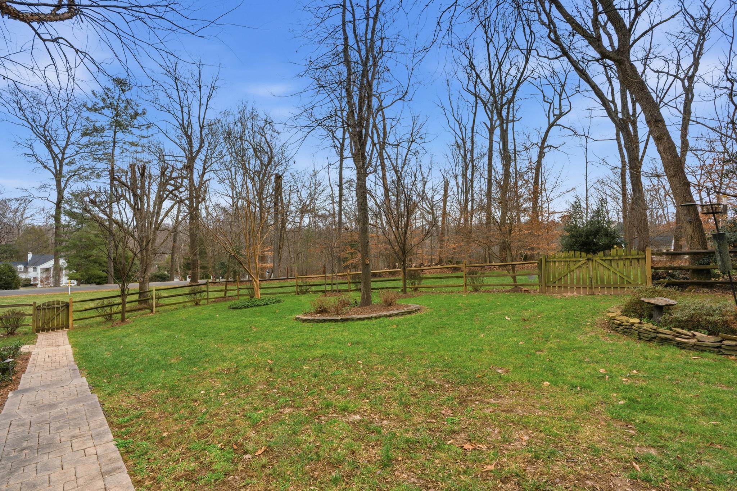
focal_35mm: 16
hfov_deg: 96.7
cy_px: 246
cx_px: 368
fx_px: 328
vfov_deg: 73.7
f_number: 9
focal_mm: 16
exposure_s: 1/1250
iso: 200
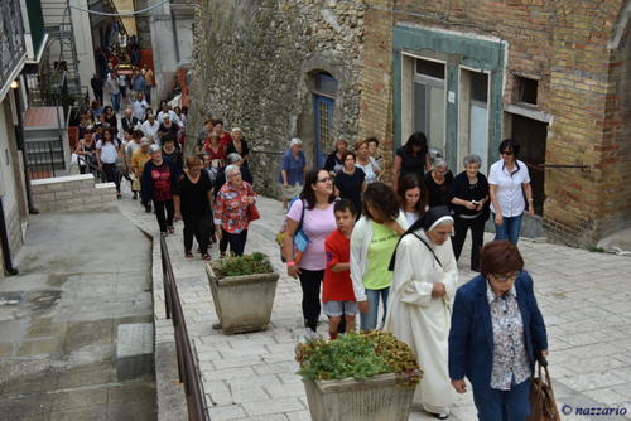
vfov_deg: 25.8
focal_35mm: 52
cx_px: 316
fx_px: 921
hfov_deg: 37.8
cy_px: 210
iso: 320
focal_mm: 35
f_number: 4.5
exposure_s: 1/250
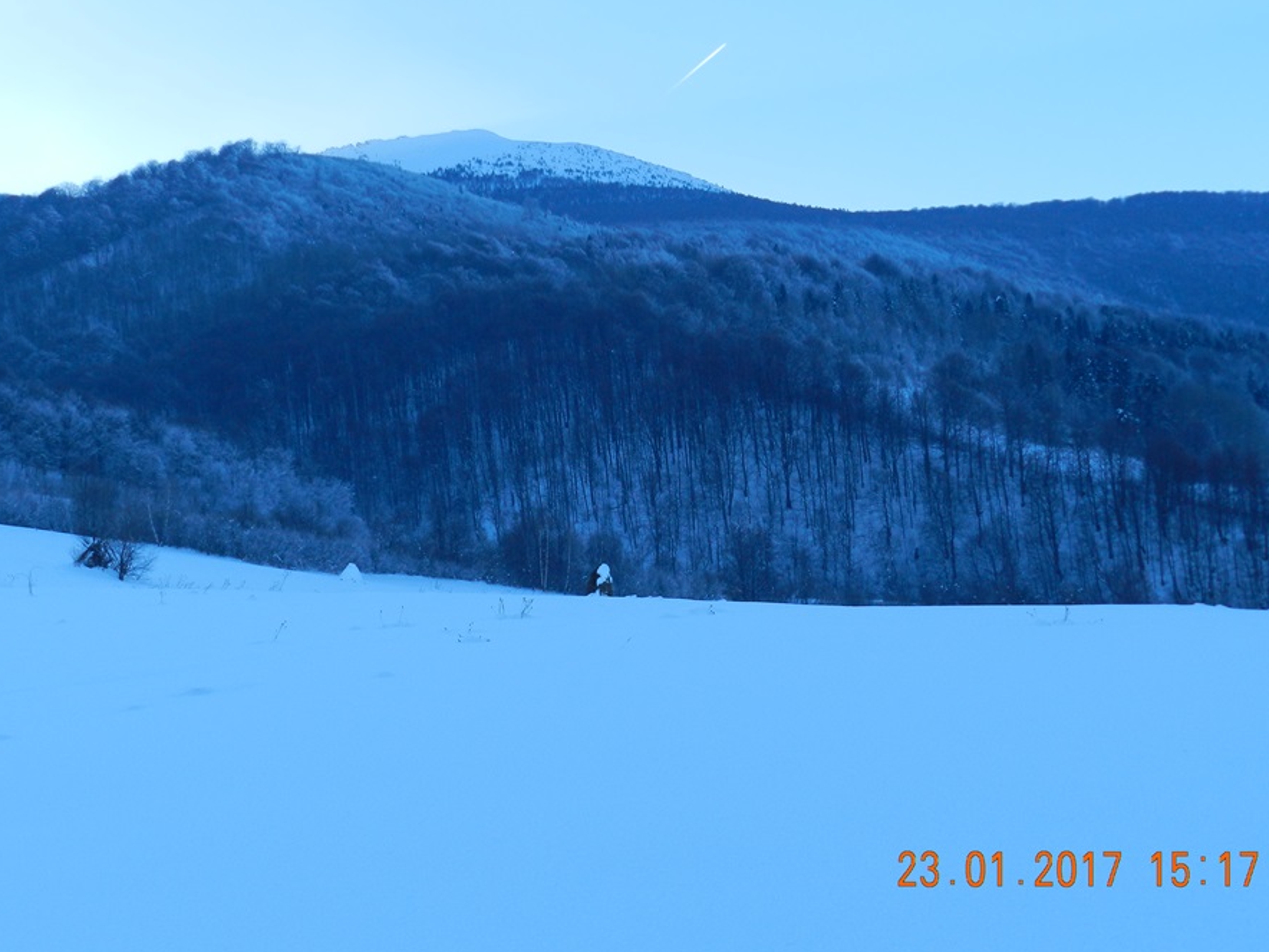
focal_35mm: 44
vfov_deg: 32.9
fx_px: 1613
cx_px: 613
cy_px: 432
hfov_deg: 42.9
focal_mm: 6.7
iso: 160
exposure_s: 1/400
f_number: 4
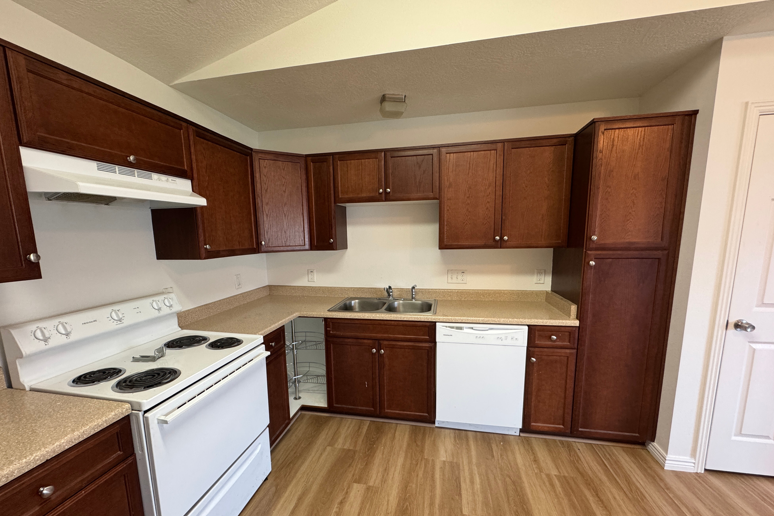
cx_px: 380
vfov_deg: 77.1
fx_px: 322
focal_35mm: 15
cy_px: 283
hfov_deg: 100.4
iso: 250
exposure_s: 1/60
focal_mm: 2.22
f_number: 2.2
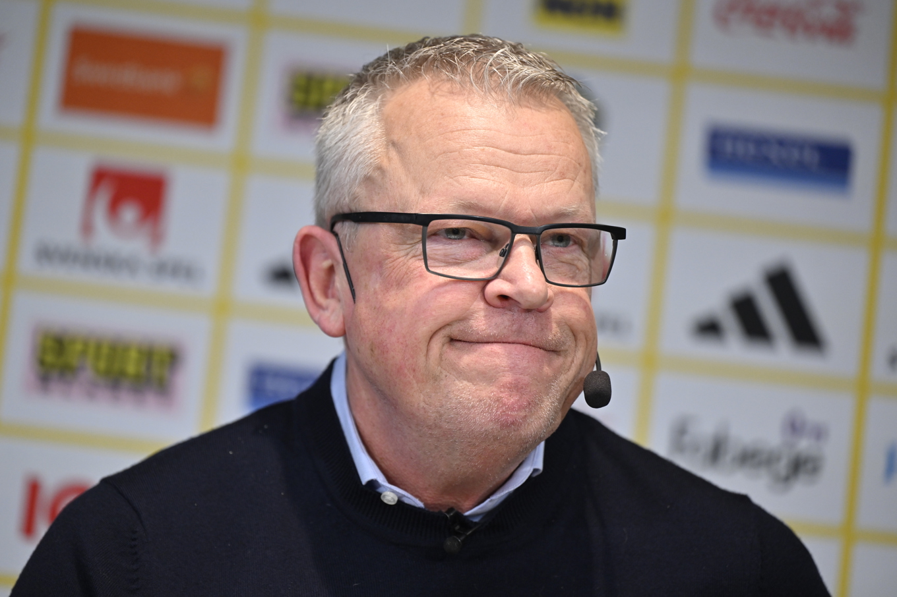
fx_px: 4982
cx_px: 448
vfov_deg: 6.9
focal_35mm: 200
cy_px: 298
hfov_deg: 10.3
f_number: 2.8
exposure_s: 1/250
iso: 1000
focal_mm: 200
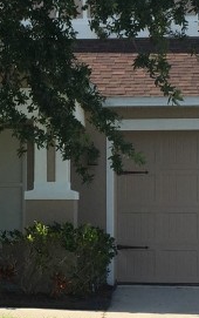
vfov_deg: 17.9
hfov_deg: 11.3
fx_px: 1004
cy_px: 209
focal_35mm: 116
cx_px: 28
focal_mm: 4.15
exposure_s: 1/1014
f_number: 2.2
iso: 32
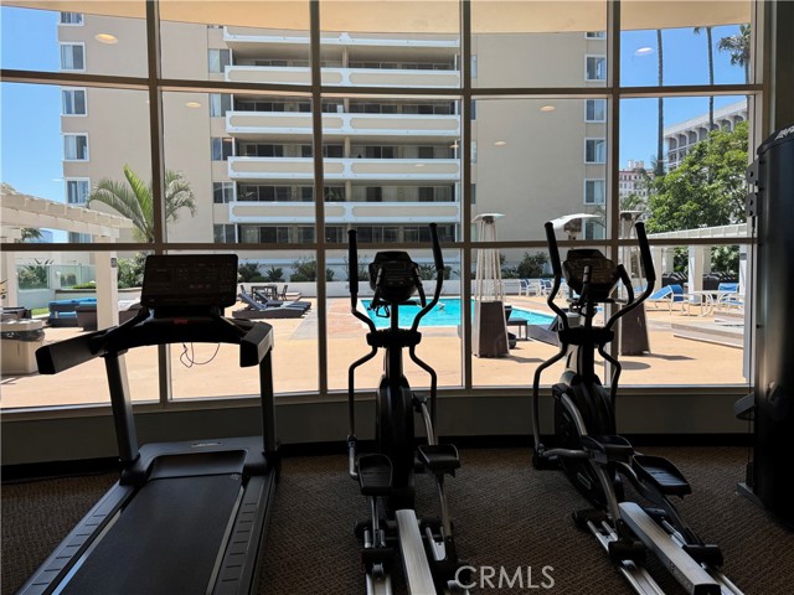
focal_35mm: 24
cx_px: 397
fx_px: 550
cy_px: 298
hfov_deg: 71.6
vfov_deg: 56.8
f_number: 1.78
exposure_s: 1/773
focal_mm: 6.76
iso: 80
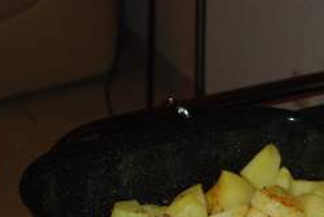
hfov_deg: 22.7
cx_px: 219
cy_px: 350
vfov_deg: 14.2
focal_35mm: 89
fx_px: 802
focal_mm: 18
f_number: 4
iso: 400
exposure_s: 1/60
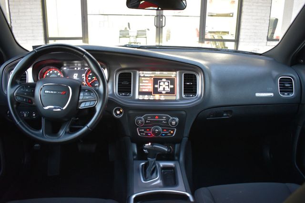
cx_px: 152
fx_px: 254
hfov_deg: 62.0
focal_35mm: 30
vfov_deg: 43.6
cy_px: 102
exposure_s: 1/15
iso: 1600
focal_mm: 20
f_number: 4.5
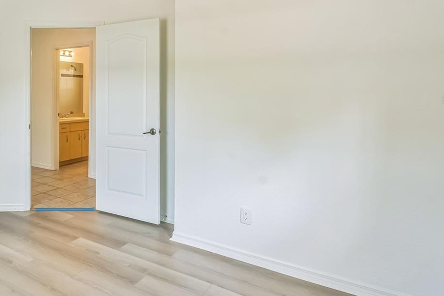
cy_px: 100
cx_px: 97
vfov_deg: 45.7
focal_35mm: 28
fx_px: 345
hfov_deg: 60.8
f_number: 8
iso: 400
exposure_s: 1/40
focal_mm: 16
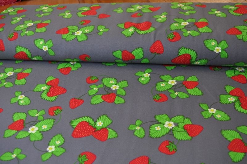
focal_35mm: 34
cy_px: 82
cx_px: 124
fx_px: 236
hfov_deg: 55.2
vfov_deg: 38.3
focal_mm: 23
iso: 400
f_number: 5
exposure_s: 1/100
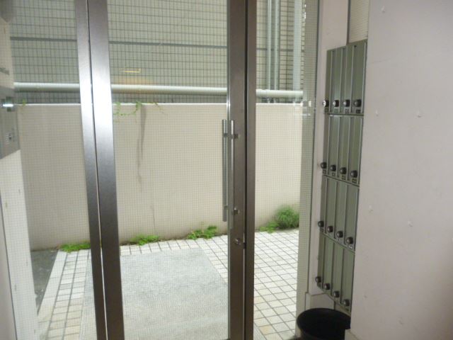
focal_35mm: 28
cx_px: 226
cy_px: 170
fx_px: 366
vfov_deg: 49.7
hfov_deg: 63.4
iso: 400
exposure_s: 1/60
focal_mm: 5
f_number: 3.1
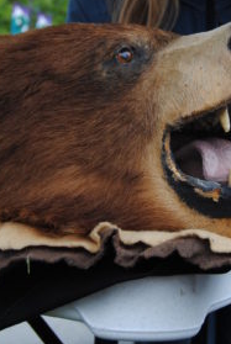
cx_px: 149
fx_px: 834
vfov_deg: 23.0
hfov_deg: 15.7
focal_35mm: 87
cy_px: 68
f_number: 5.6
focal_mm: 30
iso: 200
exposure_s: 1/400
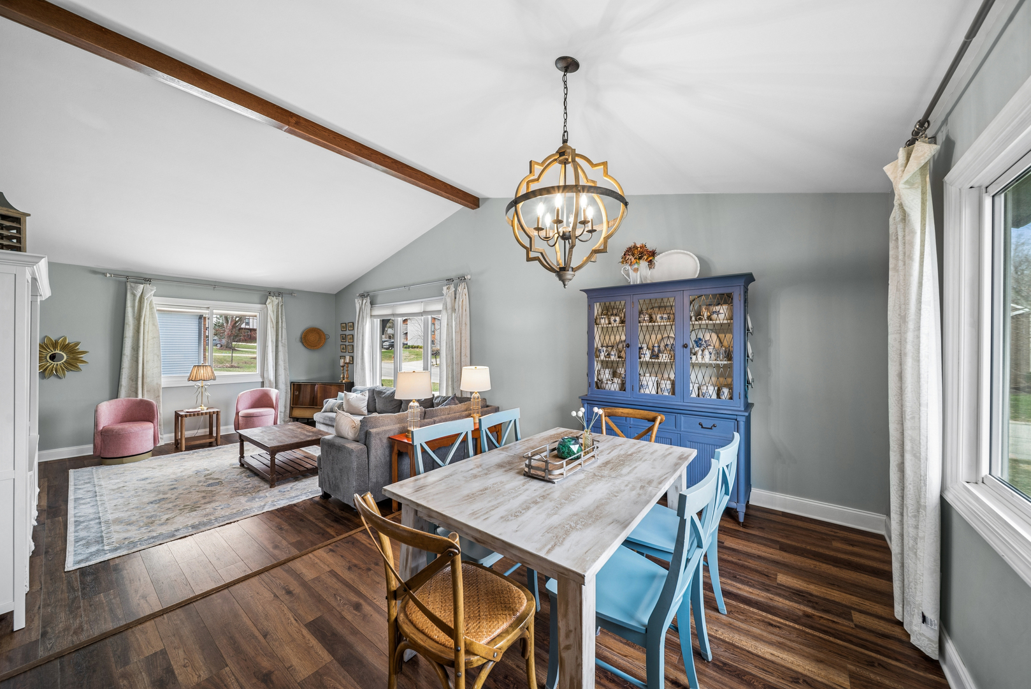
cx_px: 516
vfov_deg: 77.4
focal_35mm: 15
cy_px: 344
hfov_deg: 100.4
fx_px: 430
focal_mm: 15
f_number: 8
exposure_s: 1/10
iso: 400
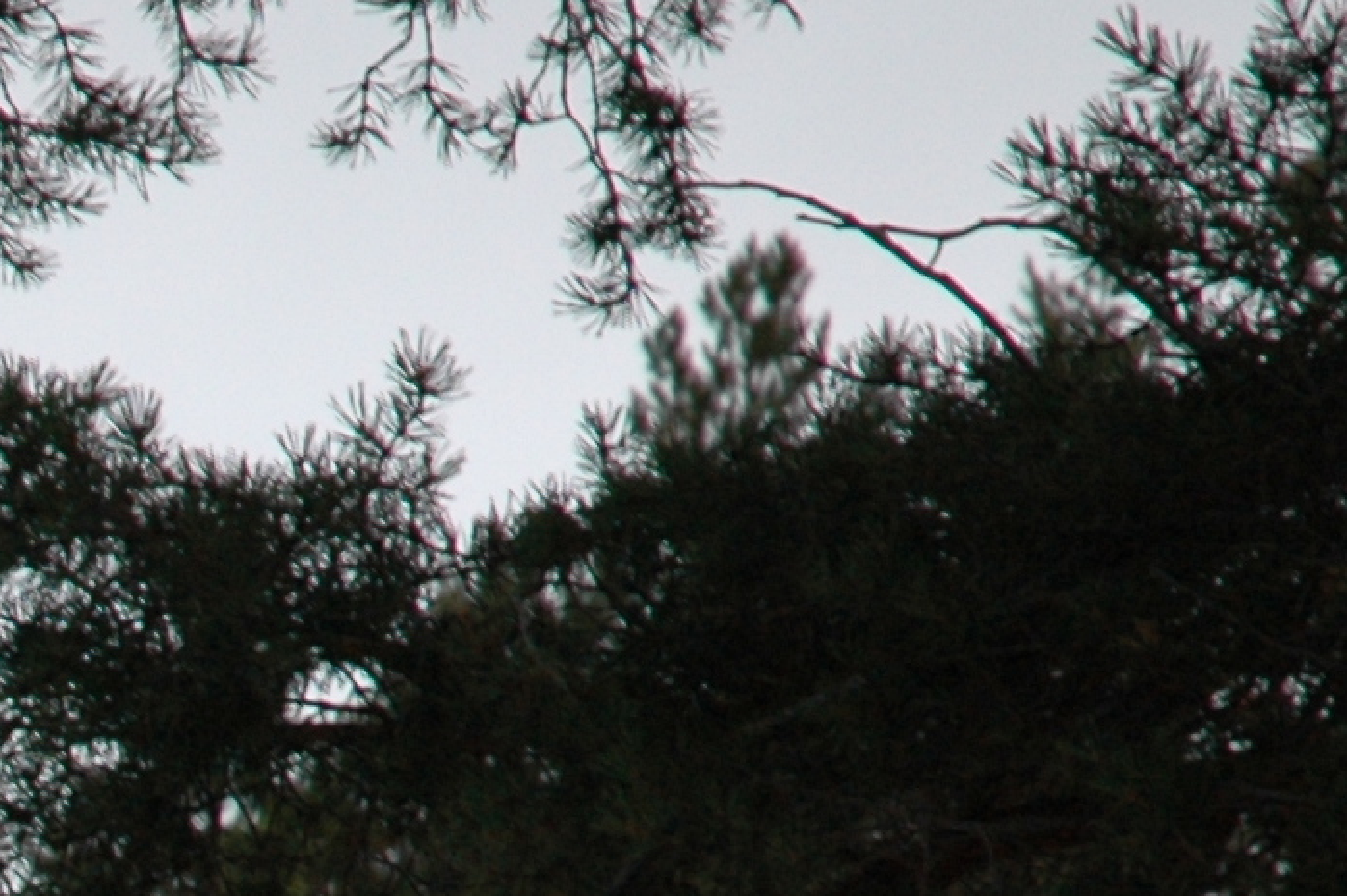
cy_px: 1646
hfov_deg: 4.5
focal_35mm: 452
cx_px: -1332
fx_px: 16900
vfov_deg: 3.0
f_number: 4.5
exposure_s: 1/80
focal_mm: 70
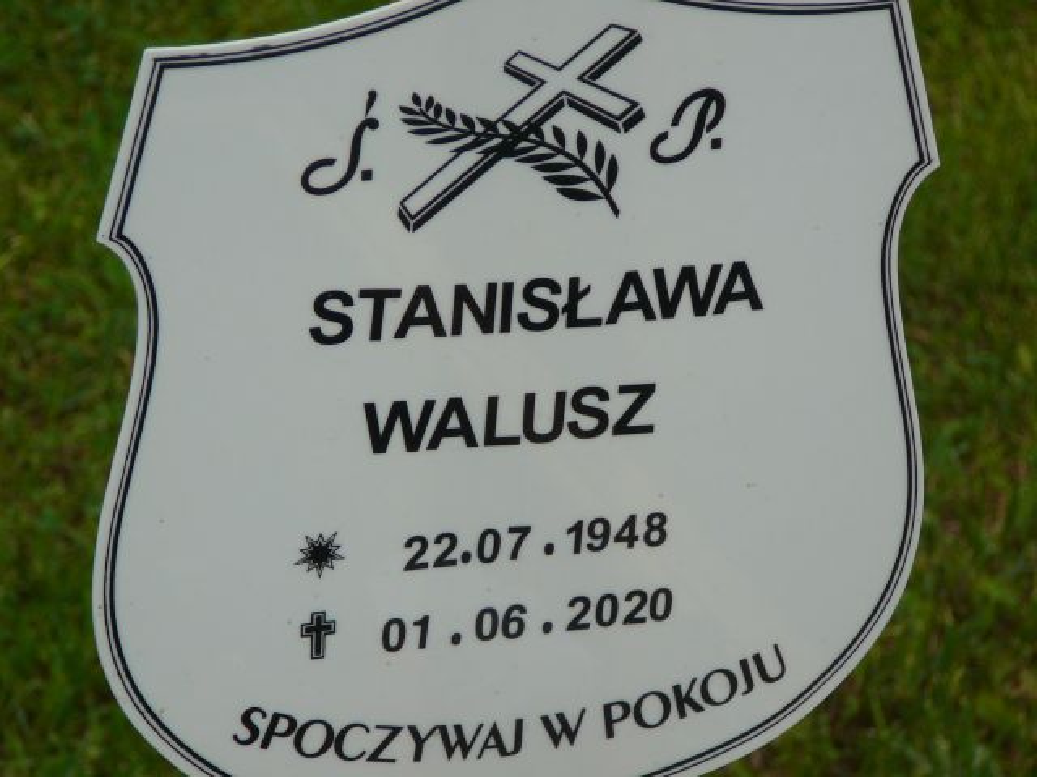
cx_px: 518
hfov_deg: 11.2
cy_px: 388
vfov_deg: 8.4
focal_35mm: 177
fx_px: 5302
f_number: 4
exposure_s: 1/250
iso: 80
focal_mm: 26.3
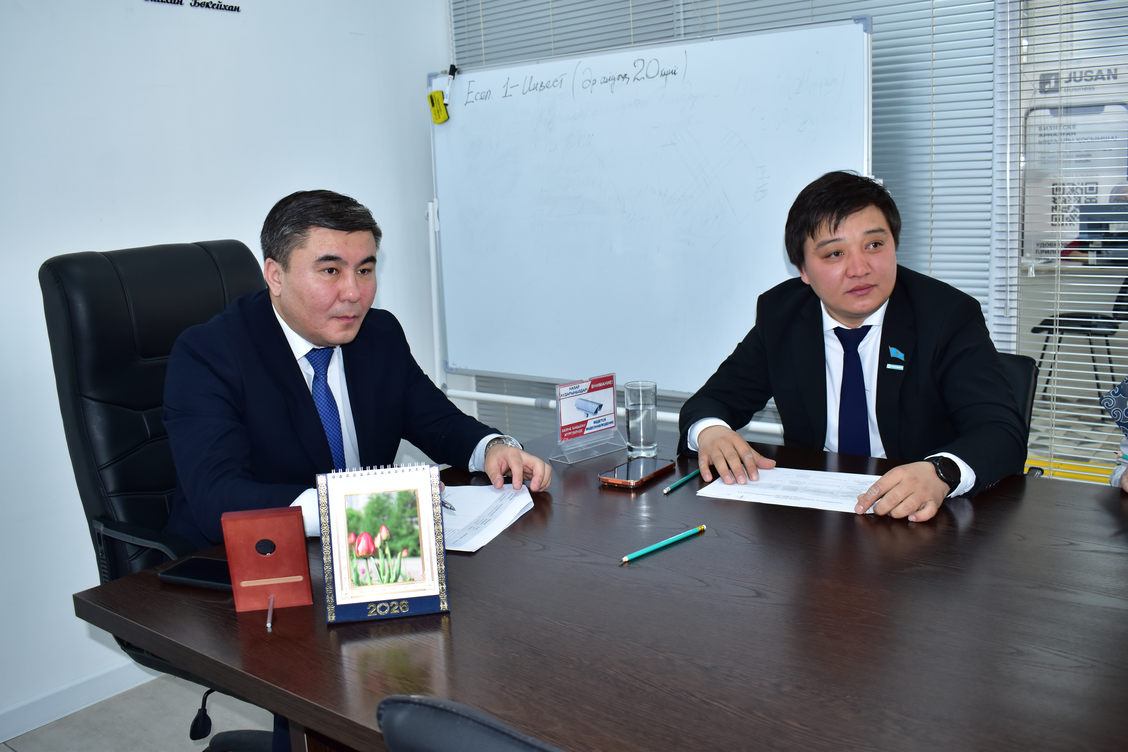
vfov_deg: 41.7
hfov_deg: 59.5
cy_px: 376
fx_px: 987
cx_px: 564
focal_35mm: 32
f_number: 4.5
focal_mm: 21
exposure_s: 1/125
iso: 500
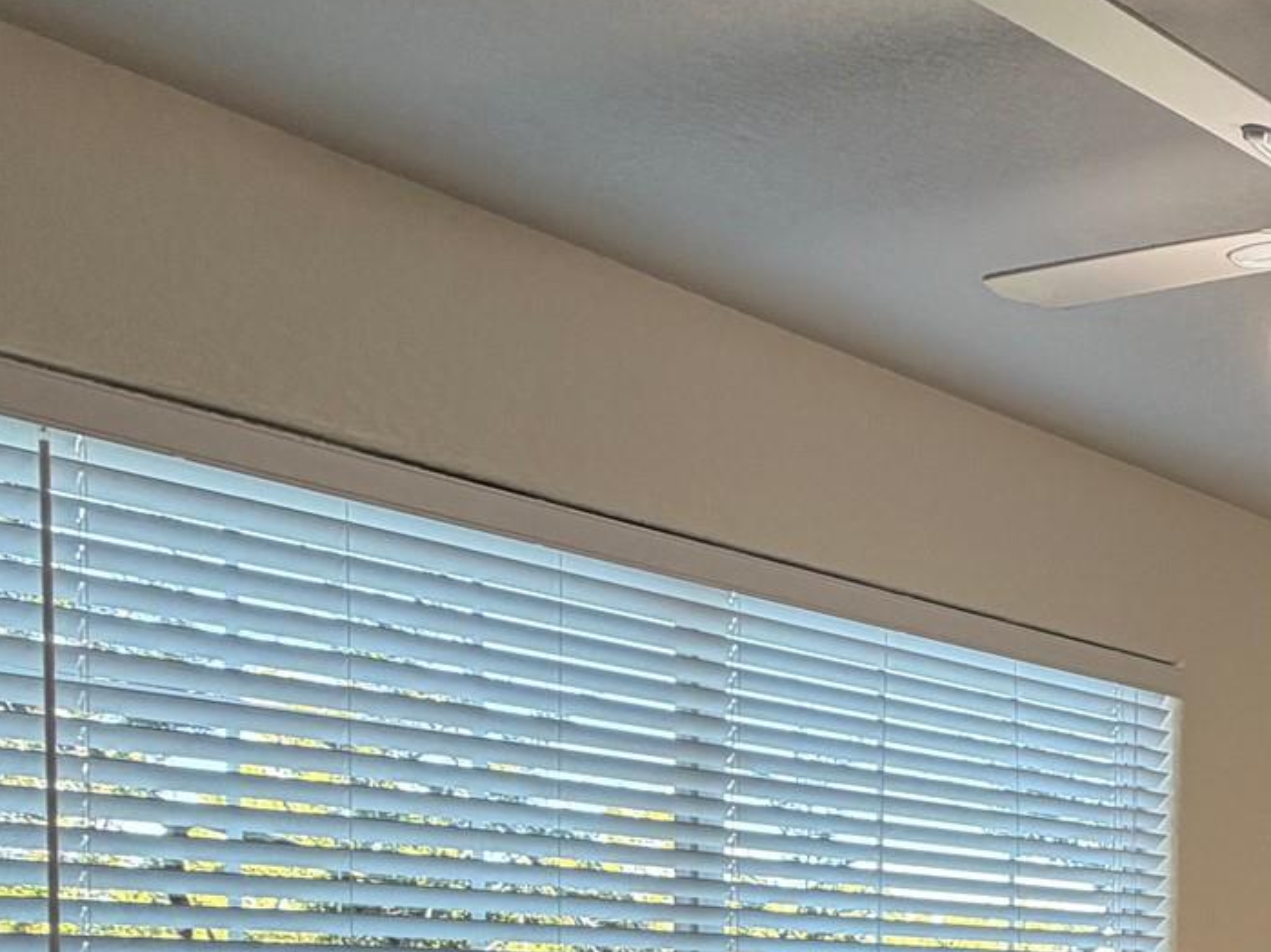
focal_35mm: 41
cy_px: 1083
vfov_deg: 30.8
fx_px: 1505
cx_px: 1622
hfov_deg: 34.0
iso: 200
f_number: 2.2
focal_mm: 2.22
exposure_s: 1/120
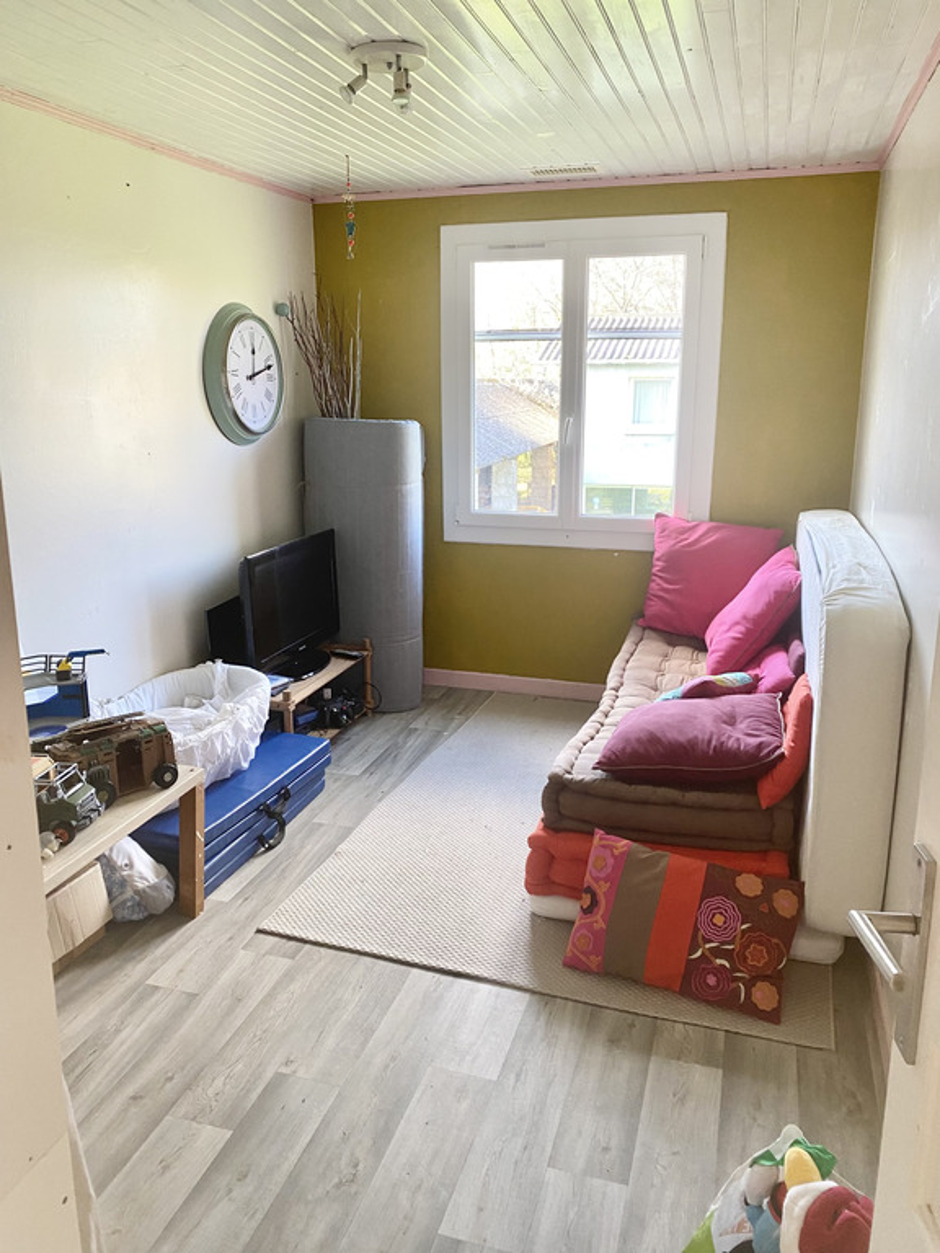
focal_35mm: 26
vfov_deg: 67.3
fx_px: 941
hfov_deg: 53.1
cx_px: 470
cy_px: 626
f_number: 1.8
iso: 125
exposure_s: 1/73
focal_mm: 4.25
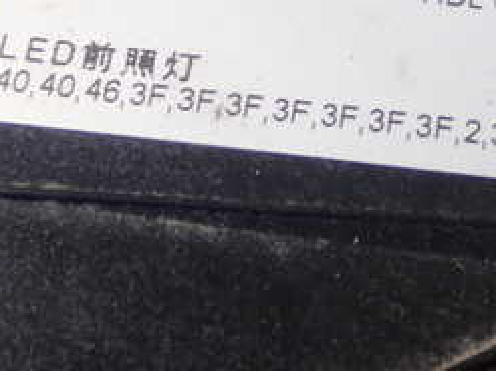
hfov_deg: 18.3
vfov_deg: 13.7
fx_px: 1503
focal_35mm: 105
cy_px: -79
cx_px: 490
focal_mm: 7.86
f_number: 2.9
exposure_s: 1/50
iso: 200
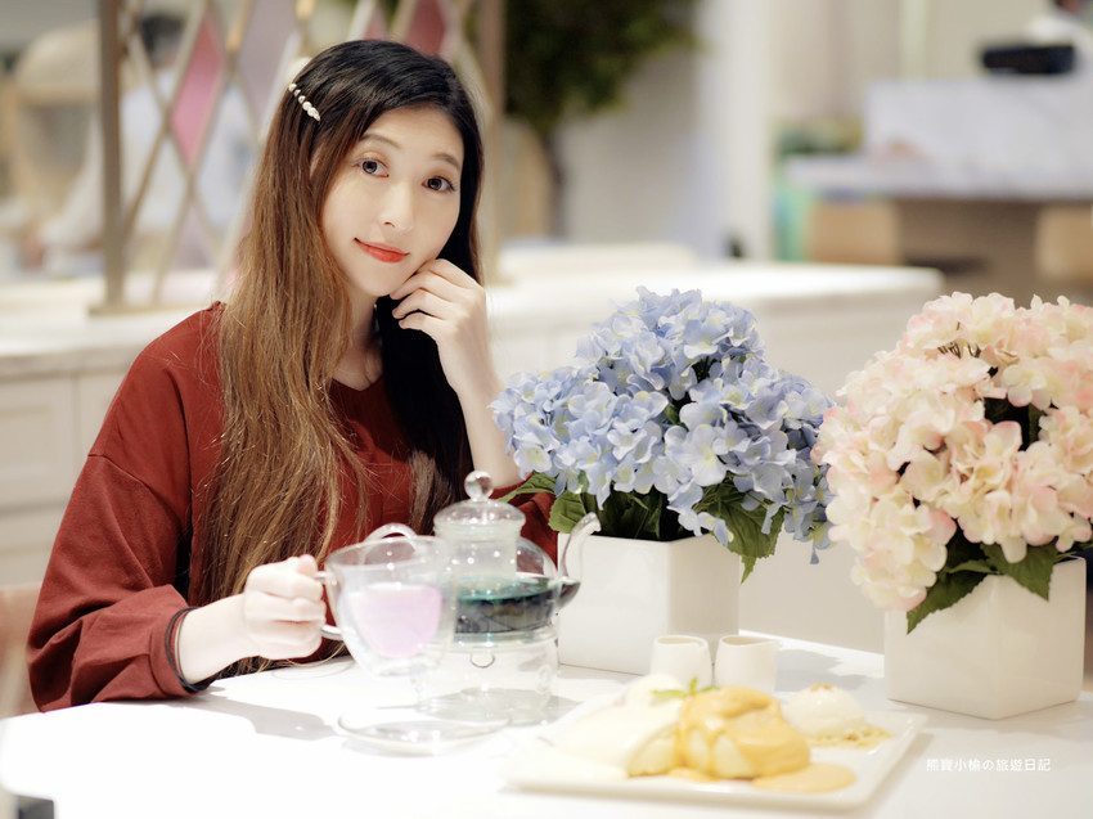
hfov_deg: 21.8
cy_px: 410
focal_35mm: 90
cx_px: 546
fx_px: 2841
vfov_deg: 16.4
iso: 200
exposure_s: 1/100
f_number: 1.2
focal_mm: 45
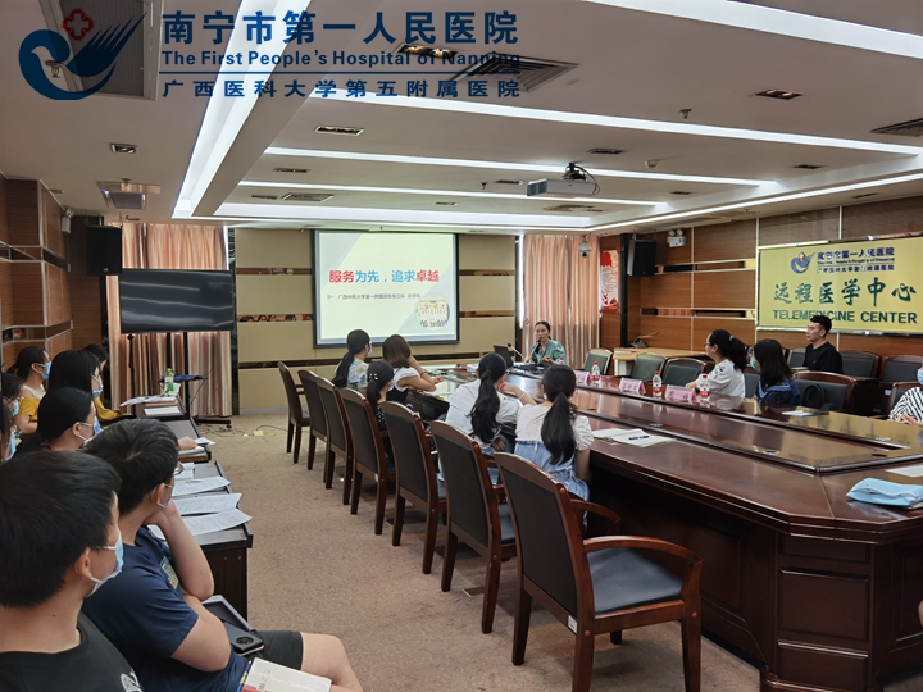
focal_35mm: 27
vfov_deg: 51.4
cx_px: 462
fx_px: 720
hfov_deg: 65.3
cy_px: 346
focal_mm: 6.71
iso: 100
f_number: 1.9
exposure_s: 1/50
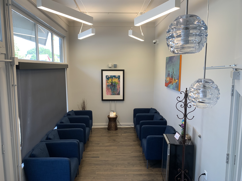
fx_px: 182
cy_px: 90
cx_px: 121
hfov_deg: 67.3
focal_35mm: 26
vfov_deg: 53.1
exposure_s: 1/120
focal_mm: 4.25
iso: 64
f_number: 1.8
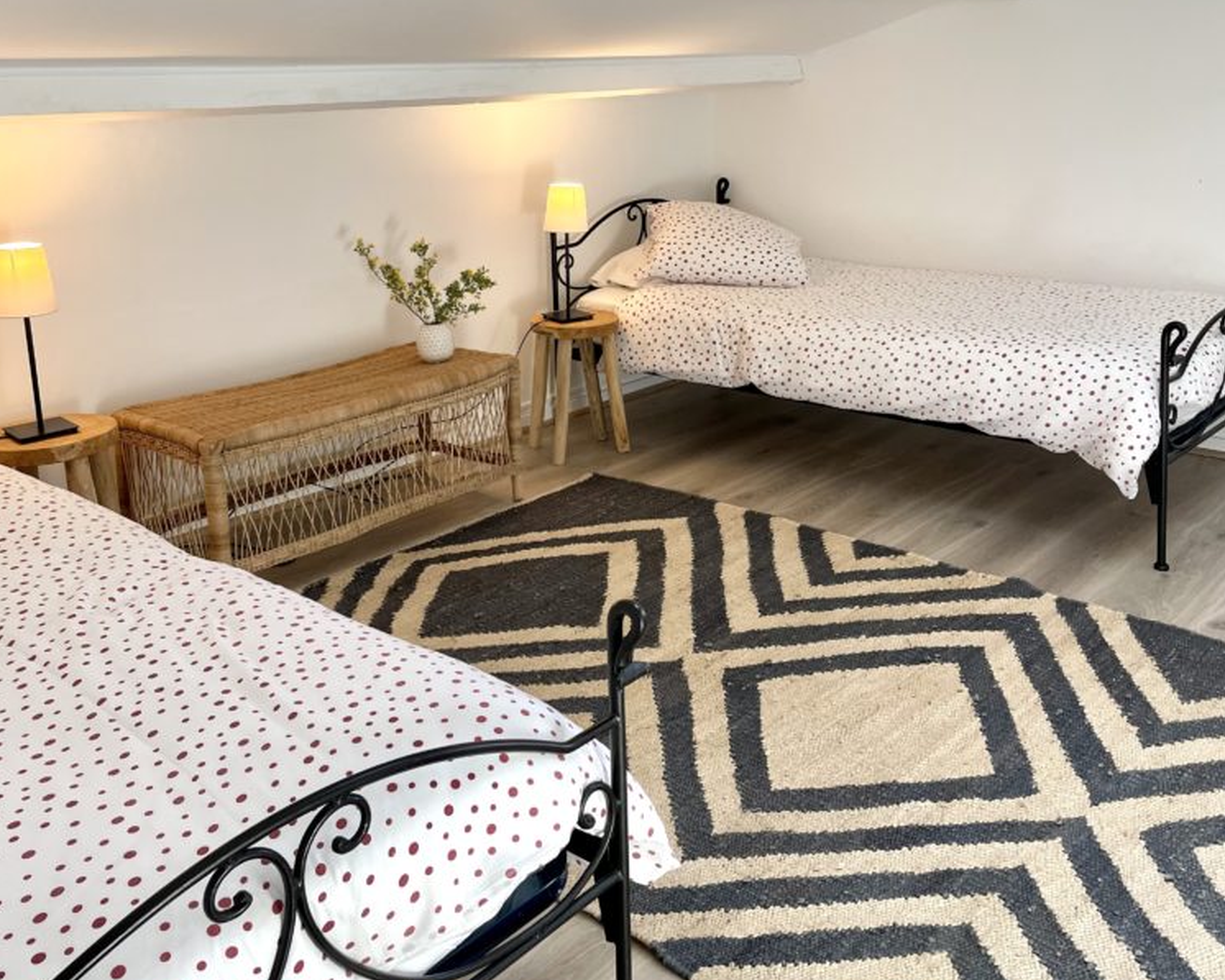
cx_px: 611
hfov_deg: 52.8
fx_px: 1233
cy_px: 302
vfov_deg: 42.6
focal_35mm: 34
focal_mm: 4.2
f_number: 1.6
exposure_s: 1/121
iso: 50
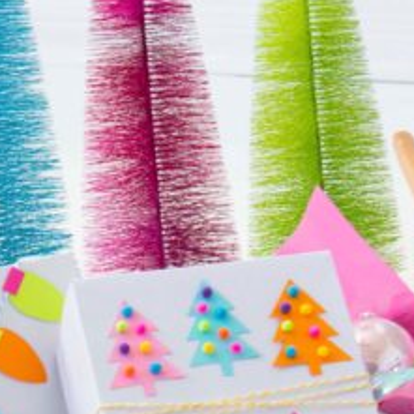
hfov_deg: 8.4
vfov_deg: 8.3
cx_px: 394
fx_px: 2801
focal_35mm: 207
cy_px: -122
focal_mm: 35
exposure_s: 1/30
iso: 200
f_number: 4
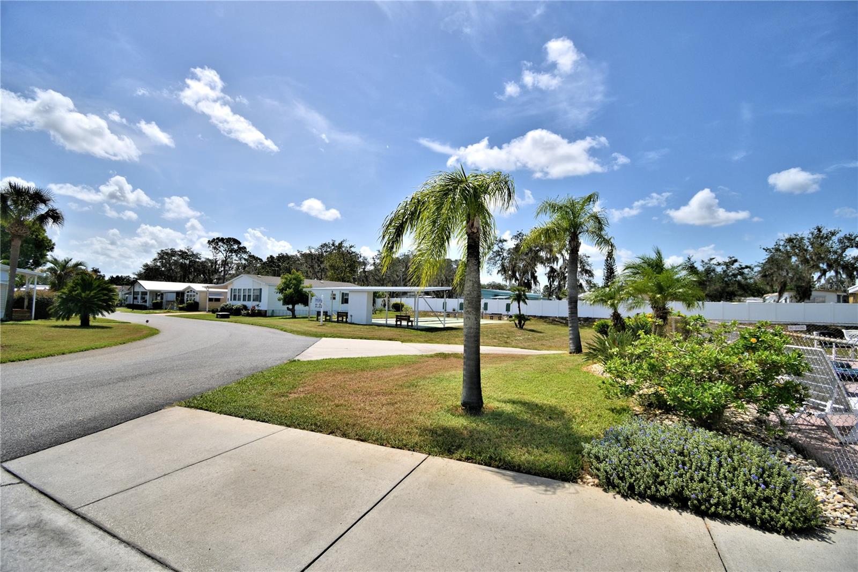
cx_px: 429
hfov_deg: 100.4
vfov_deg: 77.3
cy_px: 286
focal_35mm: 15
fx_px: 357
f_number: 4.5
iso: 100
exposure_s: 1/2000
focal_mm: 10
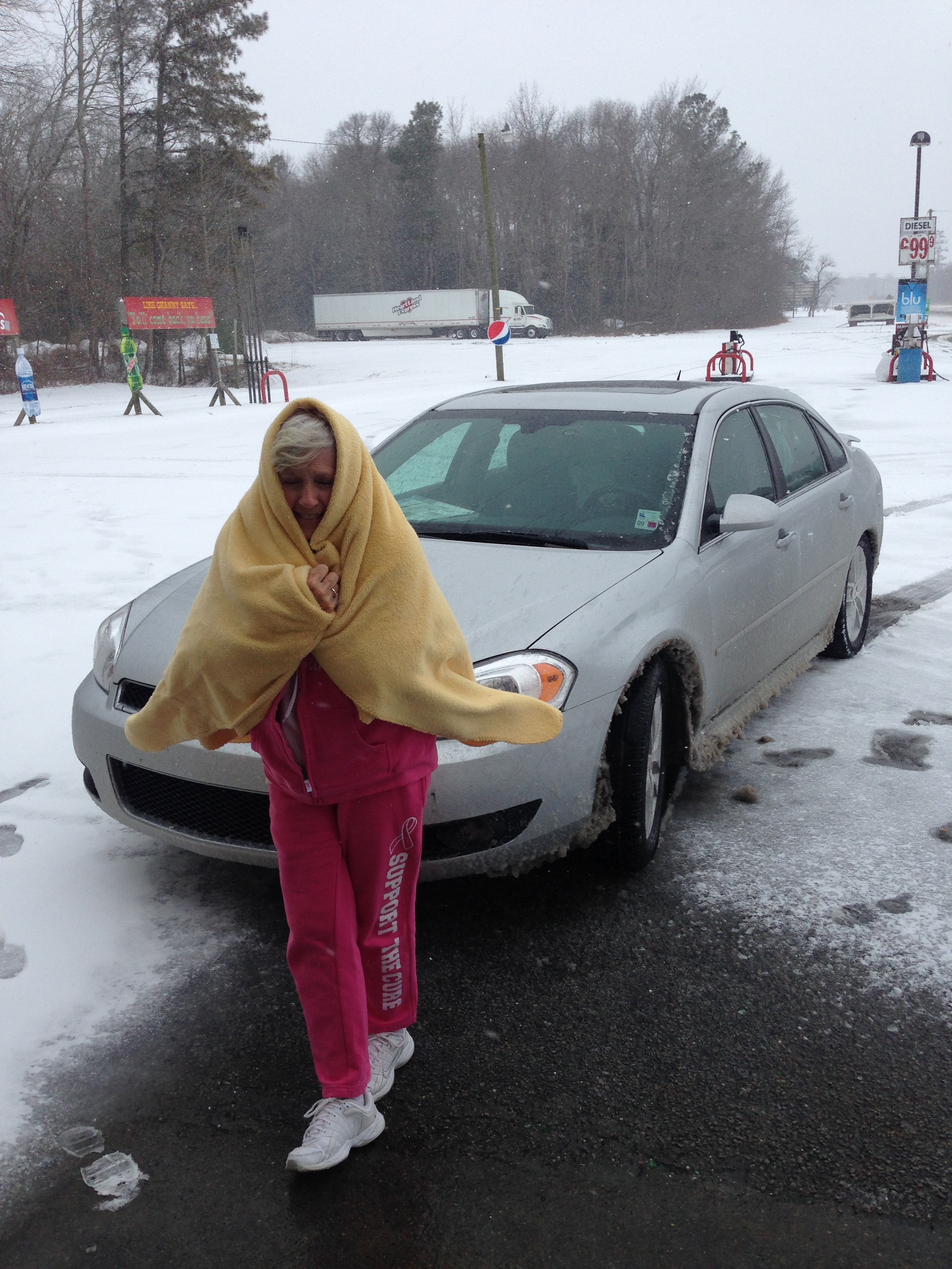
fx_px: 1210
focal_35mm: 33
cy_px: 634
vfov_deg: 55.4
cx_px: 476
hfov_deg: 42.9
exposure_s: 1/733
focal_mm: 4.12
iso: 50
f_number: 2.4
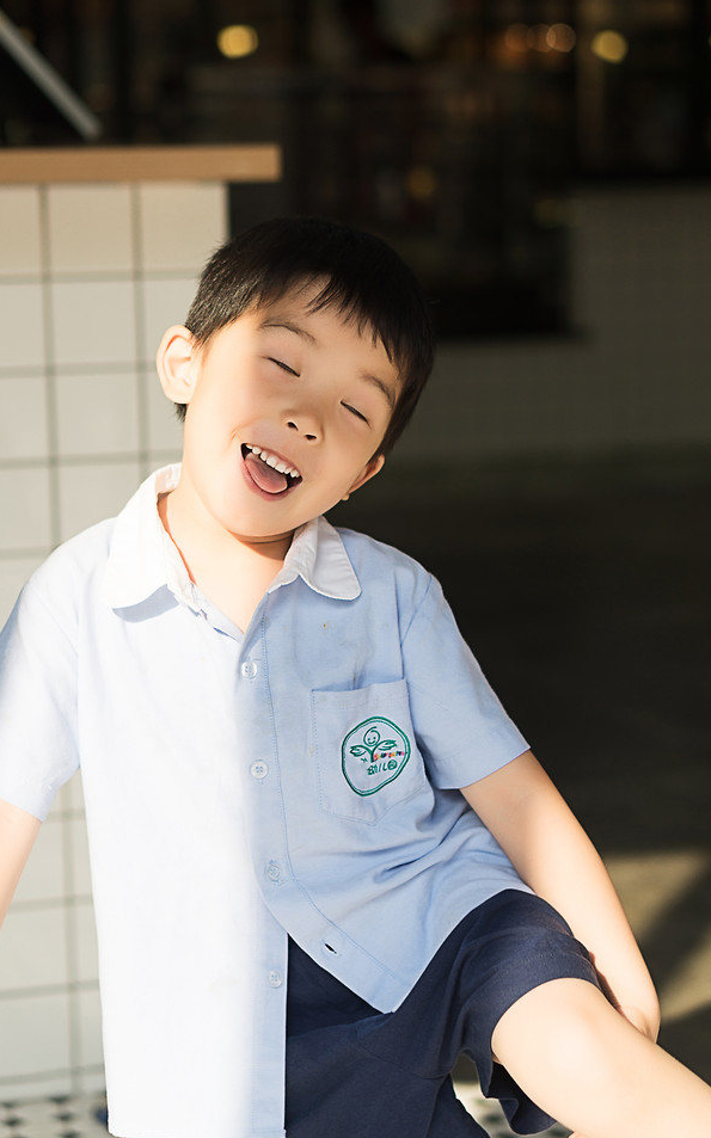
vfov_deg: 26.8
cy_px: 566
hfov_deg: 16.9
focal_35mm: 77
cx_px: 356
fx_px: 2389
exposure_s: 1/640
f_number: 2.2
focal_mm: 50
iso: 100
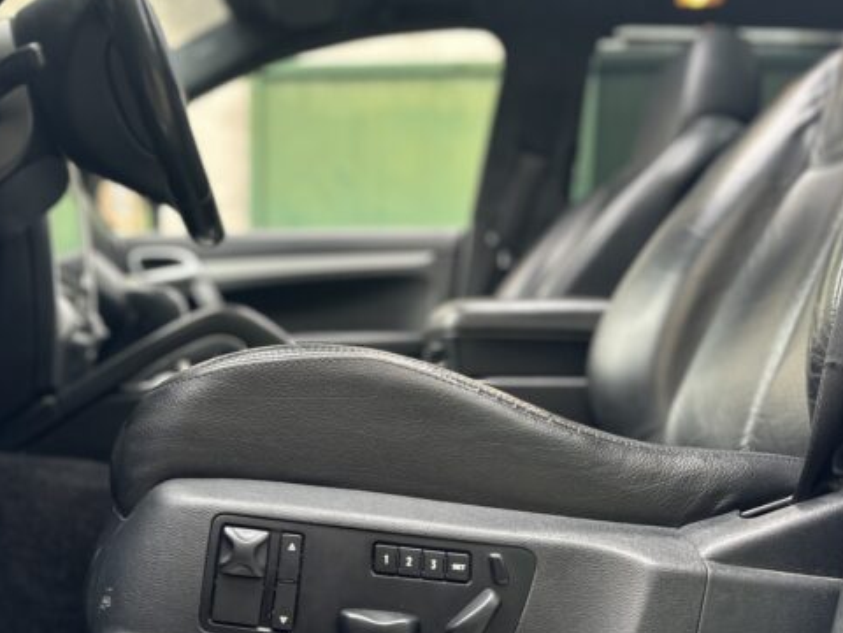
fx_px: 974
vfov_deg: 35.6
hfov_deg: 46.4
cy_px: 204
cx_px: 321
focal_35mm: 40
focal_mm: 6.86
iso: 80
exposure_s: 1/121
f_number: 1.78
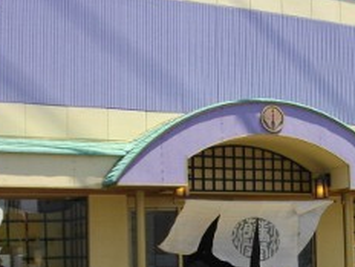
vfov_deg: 21.2
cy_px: 185
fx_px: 708
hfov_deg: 27.3
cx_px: 312
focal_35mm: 69
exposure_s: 1/1000
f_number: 2.9
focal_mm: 5.7
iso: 100
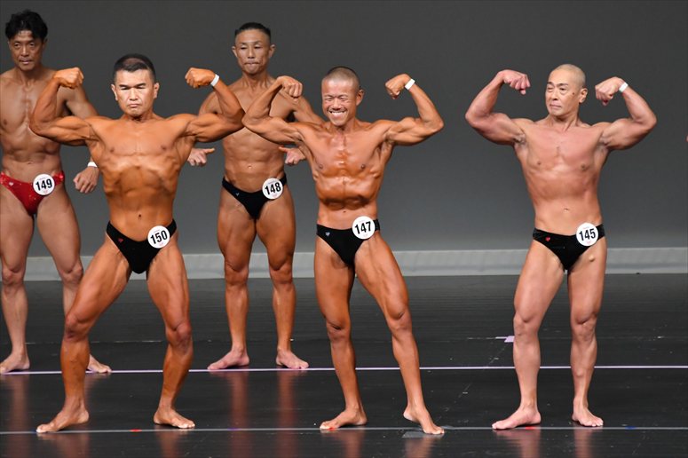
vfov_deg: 4.0
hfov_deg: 6.0
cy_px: 229
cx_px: 344
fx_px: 6590
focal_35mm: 345
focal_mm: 230
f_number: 5.6
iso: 4000
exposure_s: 1/400
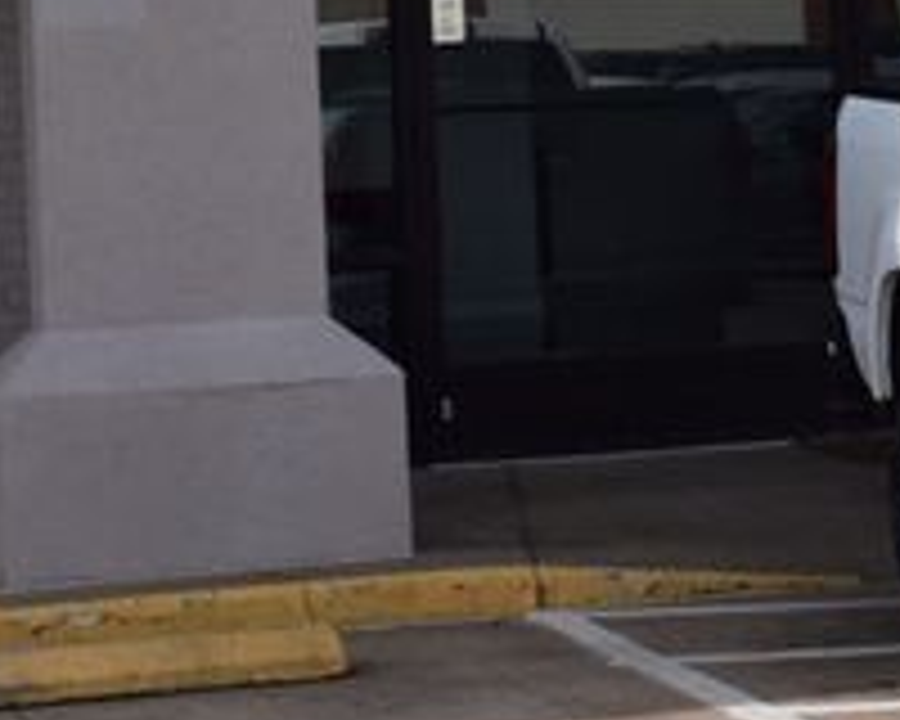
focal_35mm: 158
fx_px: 4195
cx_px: 1184
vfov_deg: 9.8
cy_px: 76
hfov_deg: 11.9
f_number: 11
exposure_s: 1/500
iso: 320
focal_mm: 35
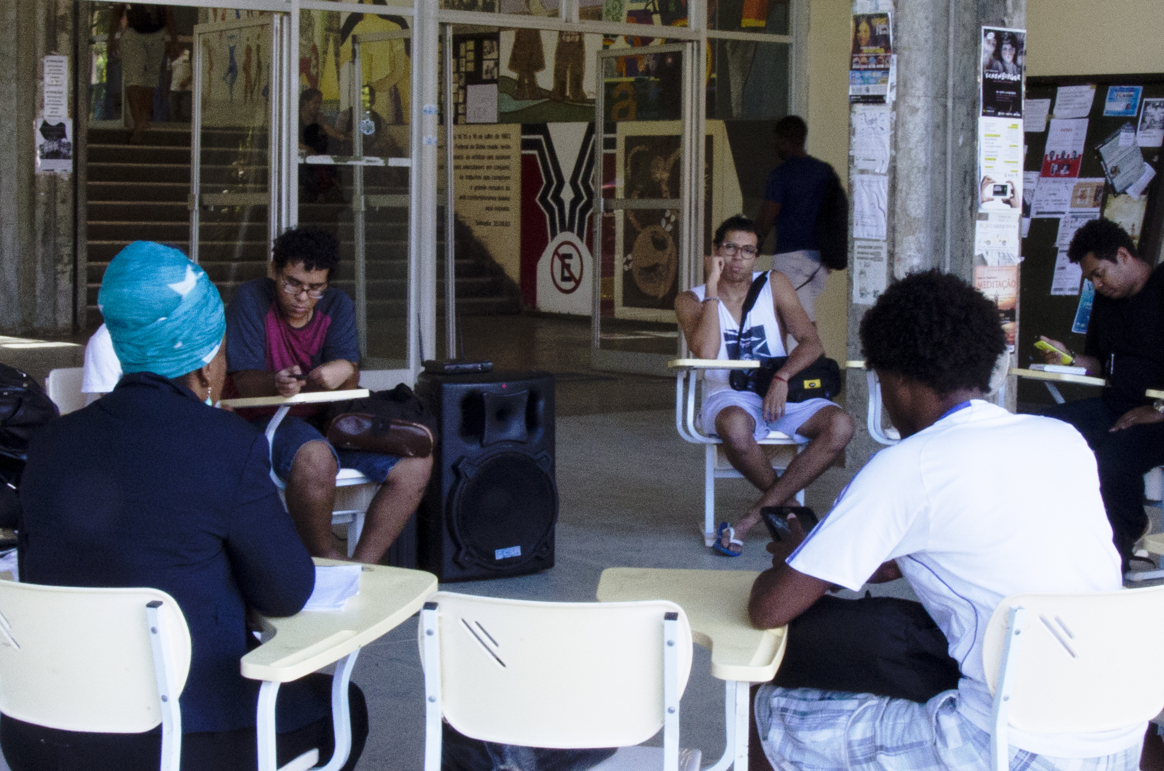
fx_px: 2388
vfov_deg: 18.3
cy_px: 351
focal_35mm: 74
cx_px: 641
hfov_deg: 27.4
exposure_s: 1/30
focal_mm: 22
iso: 1250
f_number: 20
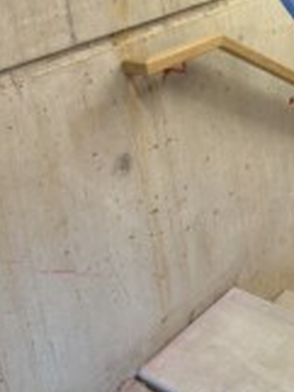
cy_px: -1
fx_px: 645
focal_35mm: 57
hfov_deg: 24.2
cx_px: 315
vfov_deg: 31.2
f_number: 1.6
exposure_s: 1/50
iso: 80
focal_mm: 5.96
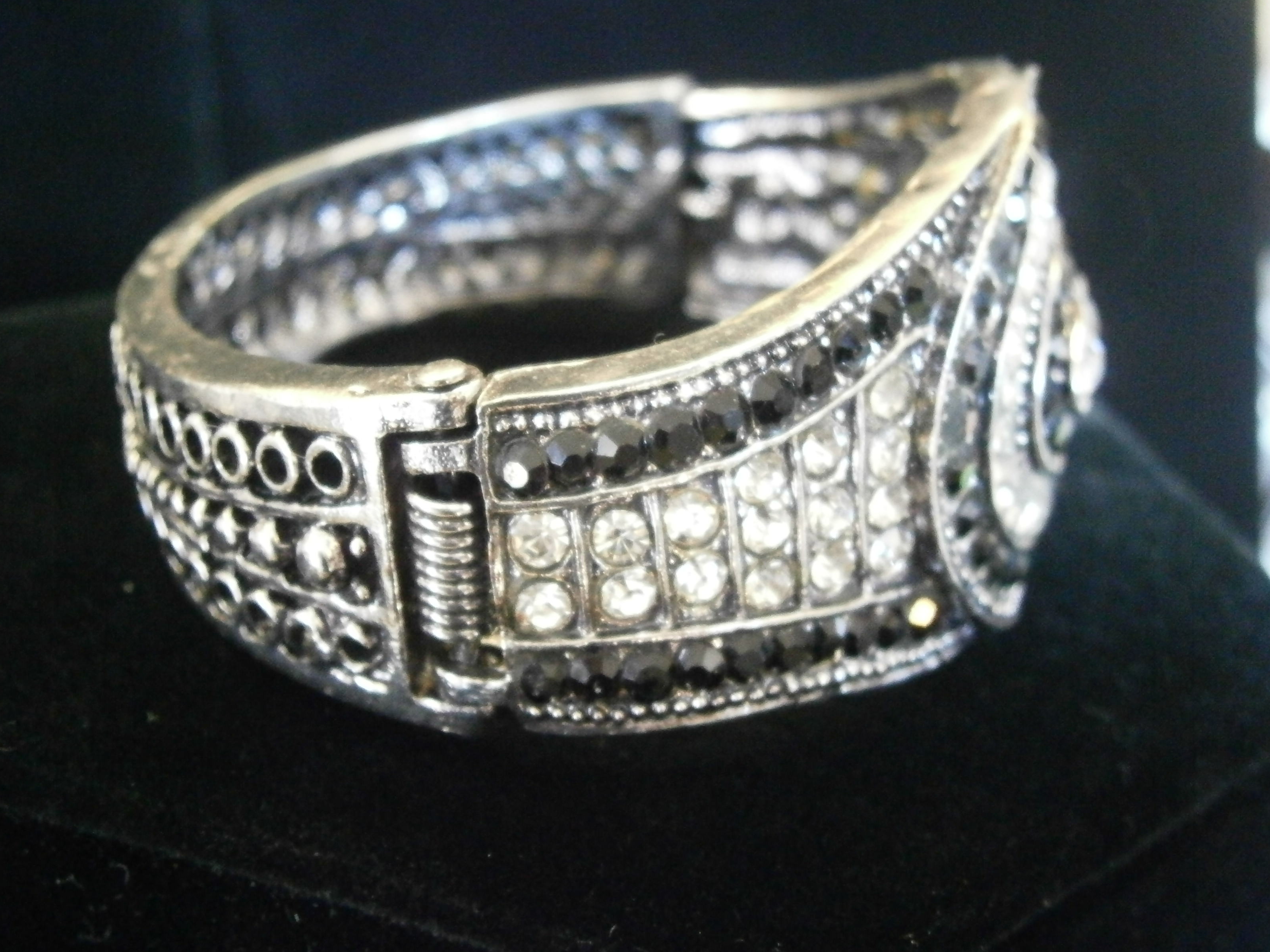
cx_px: 645
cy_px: 476
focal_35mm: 48
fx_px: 1761
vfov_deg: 30.3
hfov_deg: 39.7
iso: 800
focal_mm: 8.3
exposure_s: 1/20
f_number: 3.4
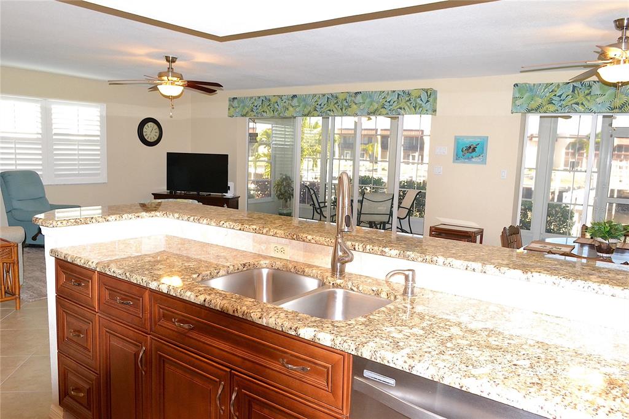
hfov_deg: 67.4
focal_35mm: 27
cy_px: 210
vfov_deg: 47.9
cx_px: 314
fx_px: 472
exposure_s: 1/60
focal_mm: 18
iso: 1600
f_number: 8
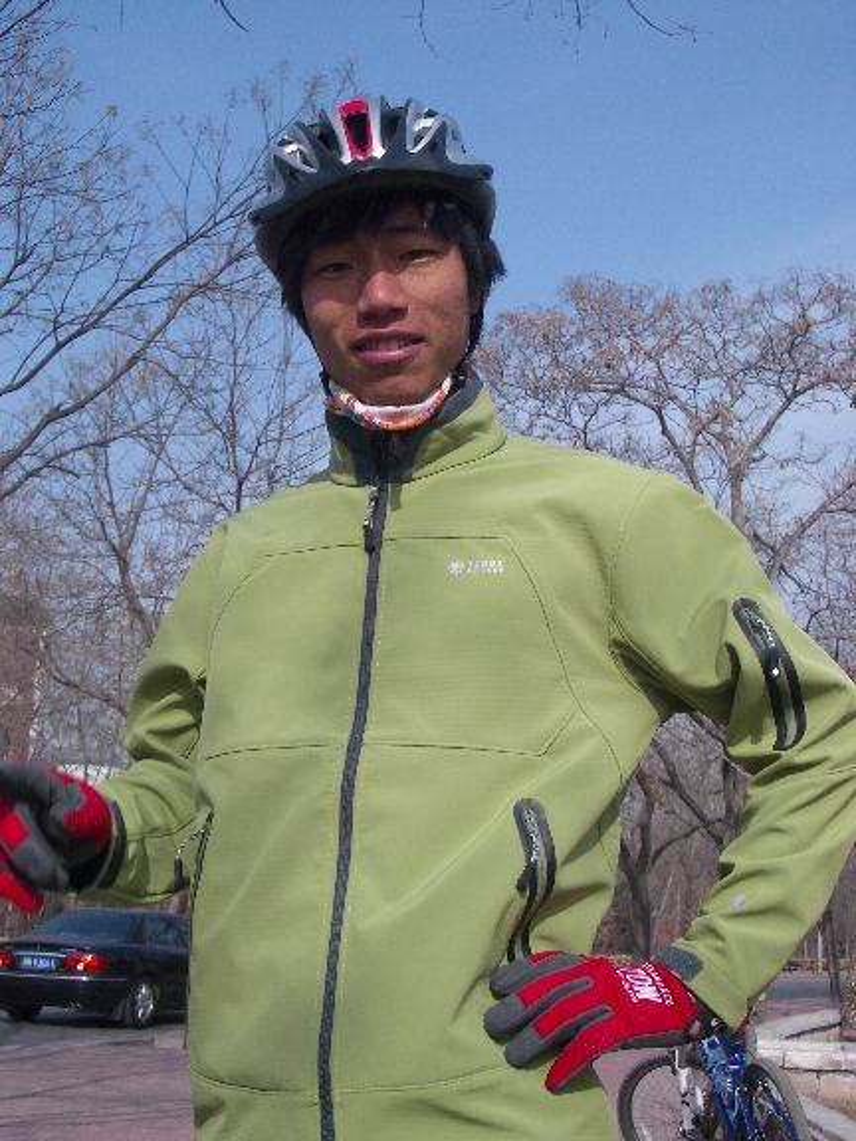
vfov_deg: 38.9
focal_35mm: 49
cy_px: 570
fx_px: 1616
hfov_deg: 29.7
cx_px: 428
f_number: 5
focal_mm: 8.2
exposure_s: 1/400
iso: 50
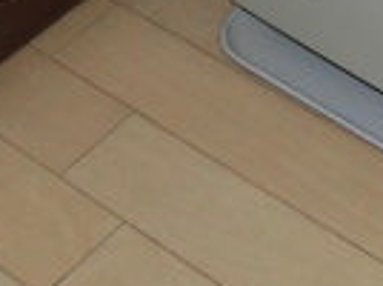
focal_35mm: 115
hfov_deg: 16.4
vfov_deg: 11.5
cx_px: 460
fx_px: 1270
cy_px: -292
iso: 100
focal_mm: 4.3
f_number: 3.1
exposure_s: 1/40
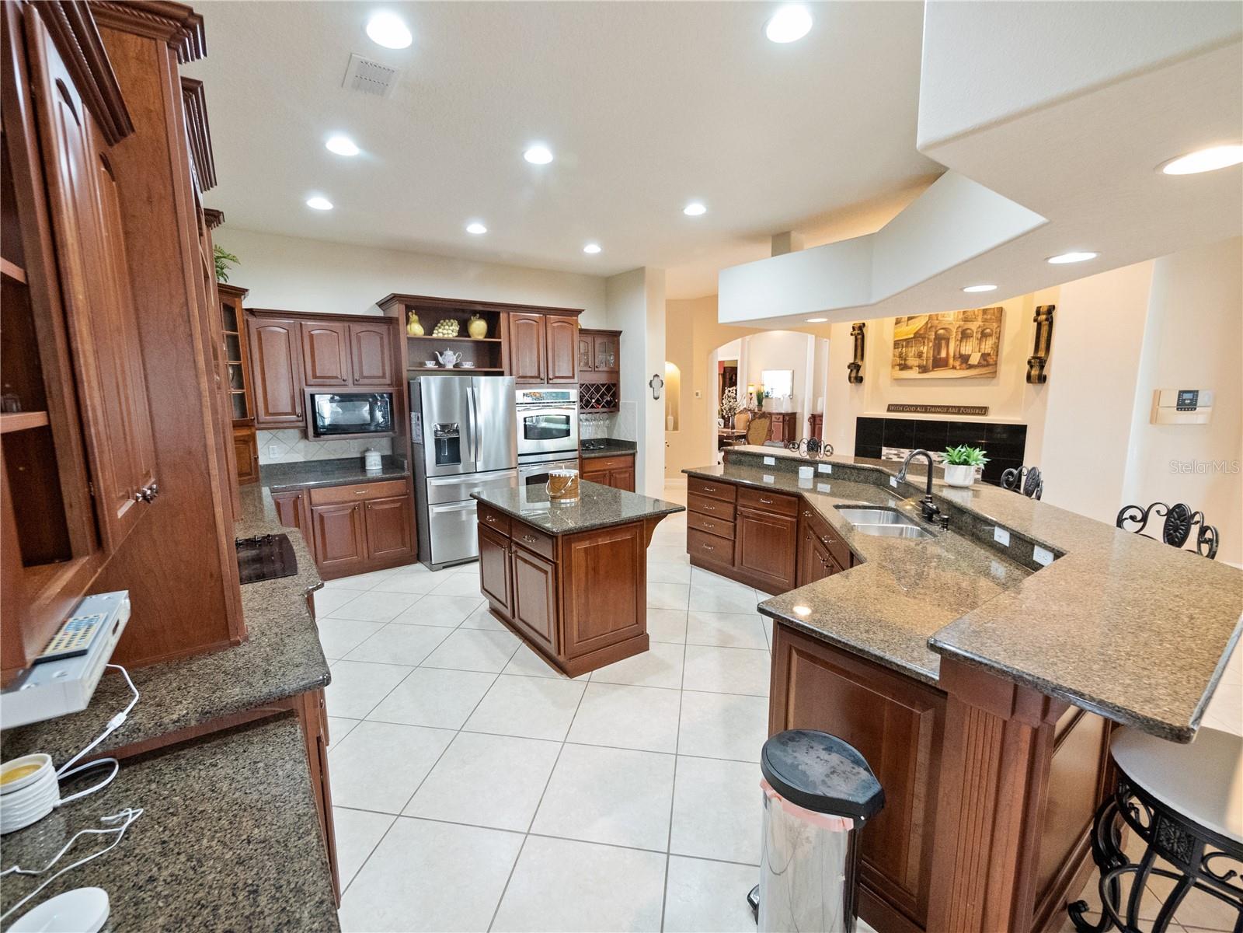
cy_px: 466
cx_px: 622
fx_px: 503
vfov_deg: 85.7
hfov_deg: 102.1
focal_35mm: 14
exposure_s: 1/40
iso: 3200
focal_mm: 7
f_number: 4
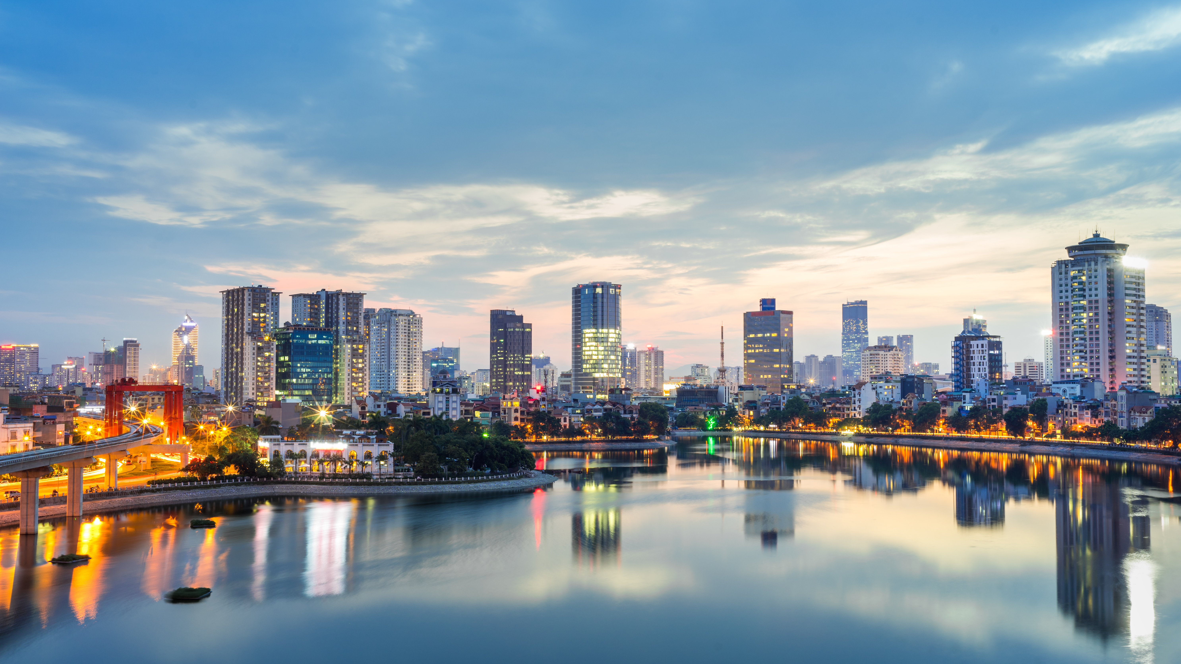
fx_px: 1159
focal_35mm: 37
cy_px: 335
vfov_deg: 32.0
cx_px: 593
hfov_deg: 54.0
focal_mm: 35
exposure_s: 30
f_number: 13
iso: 50
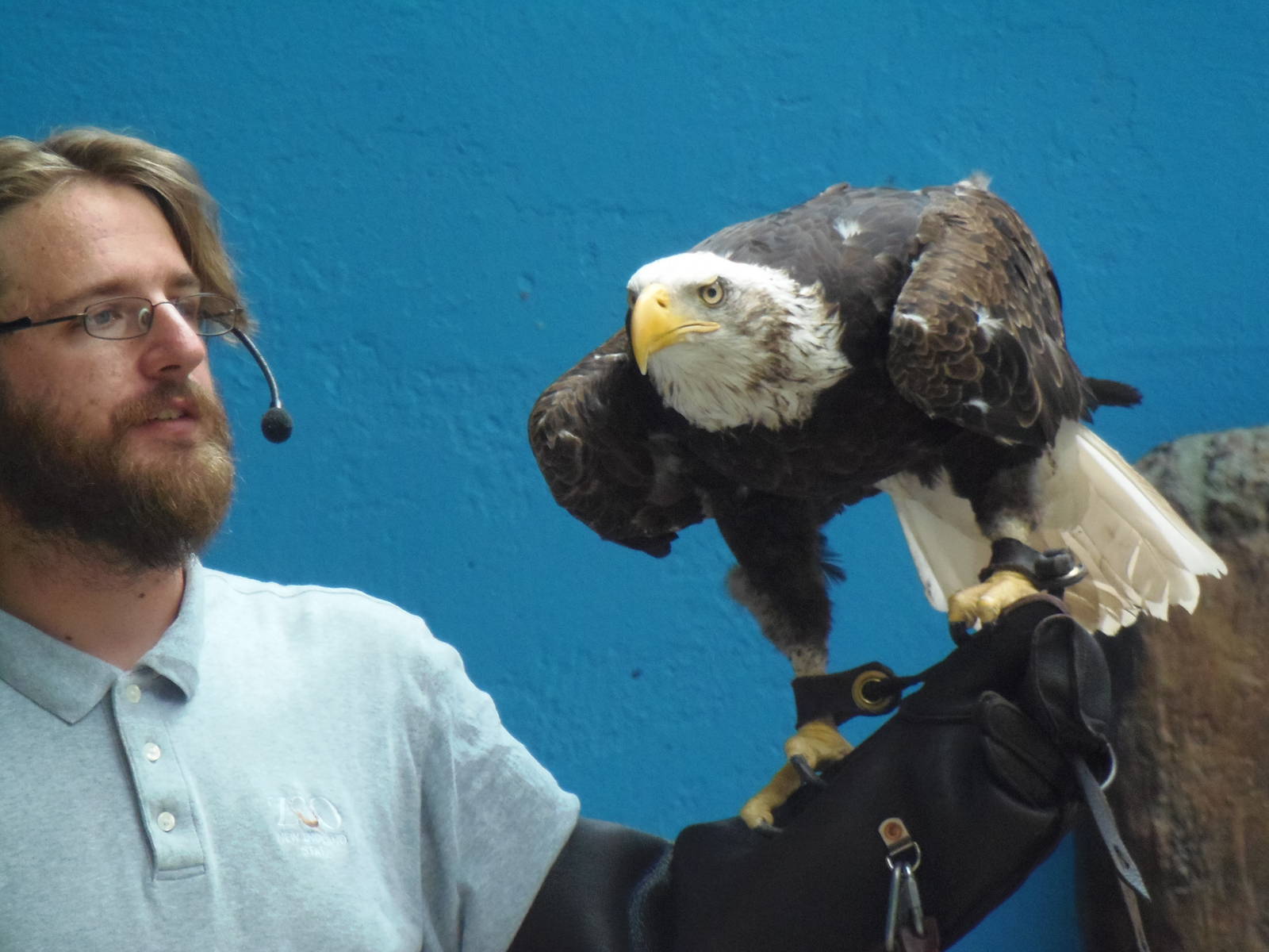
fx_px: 21556
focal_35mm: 588
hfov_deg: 3.4
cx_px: 634
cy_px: 476
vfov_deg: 2.5
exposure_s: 1/200
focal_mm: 109
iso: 400
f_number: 5
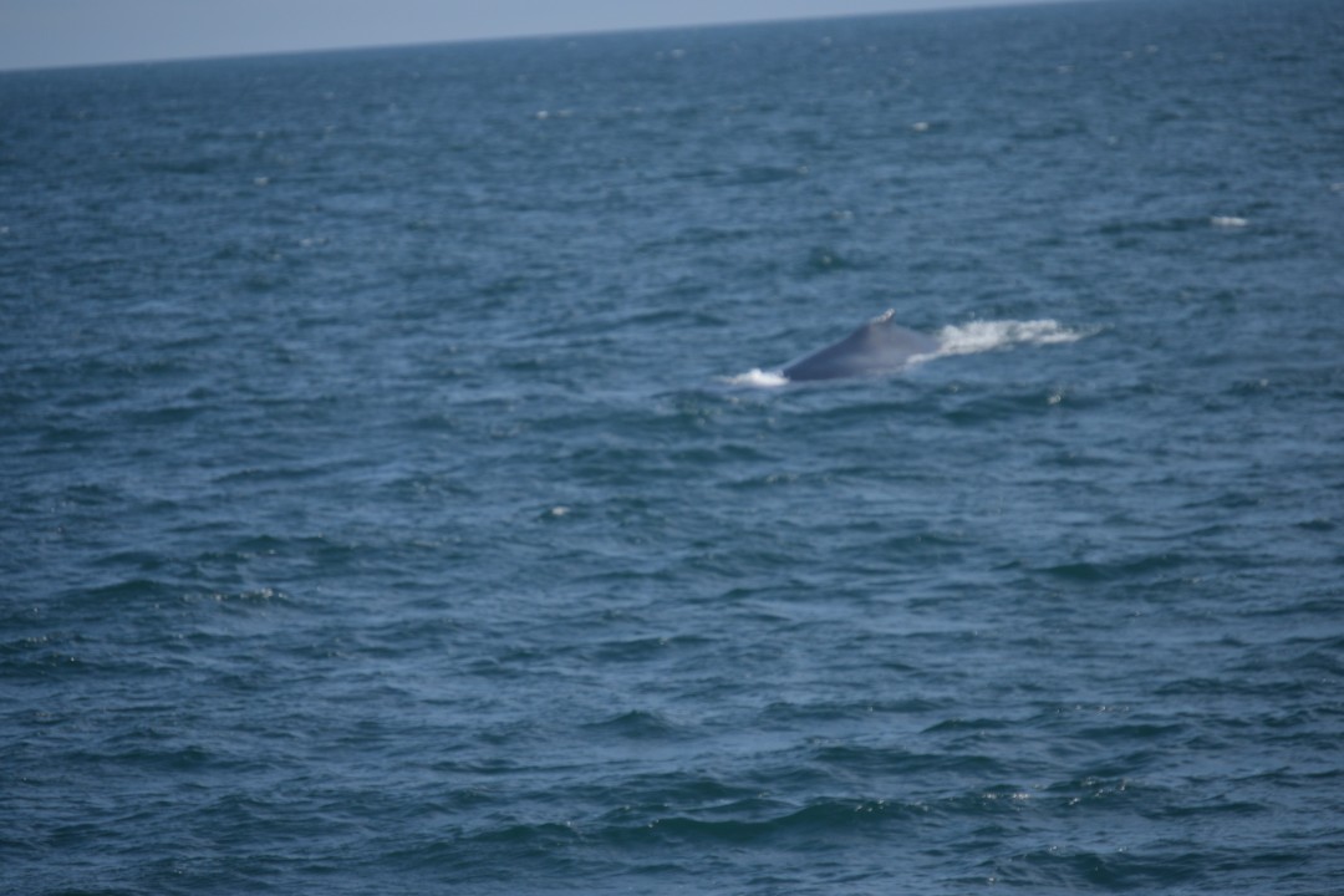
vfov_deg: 4.6
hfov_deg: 6.9
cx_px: 672
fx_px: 11199
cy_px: 448
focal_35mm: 300
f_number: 5.6
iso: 200
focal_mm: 200
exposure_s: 1/1600
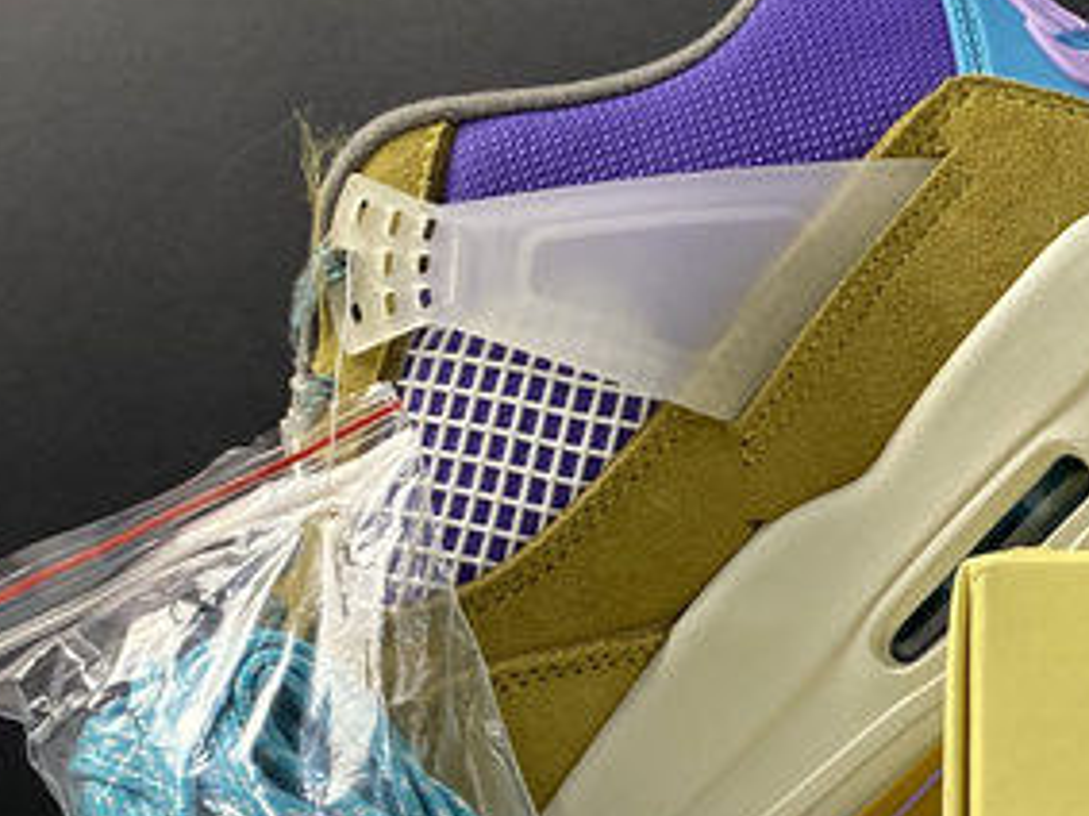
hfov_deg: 18.7
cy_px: 766
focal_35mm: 92
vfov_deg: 15.8
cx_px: 1647
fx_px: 2893
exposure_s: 1/100
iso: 80
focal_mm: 4.25
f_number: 1.8
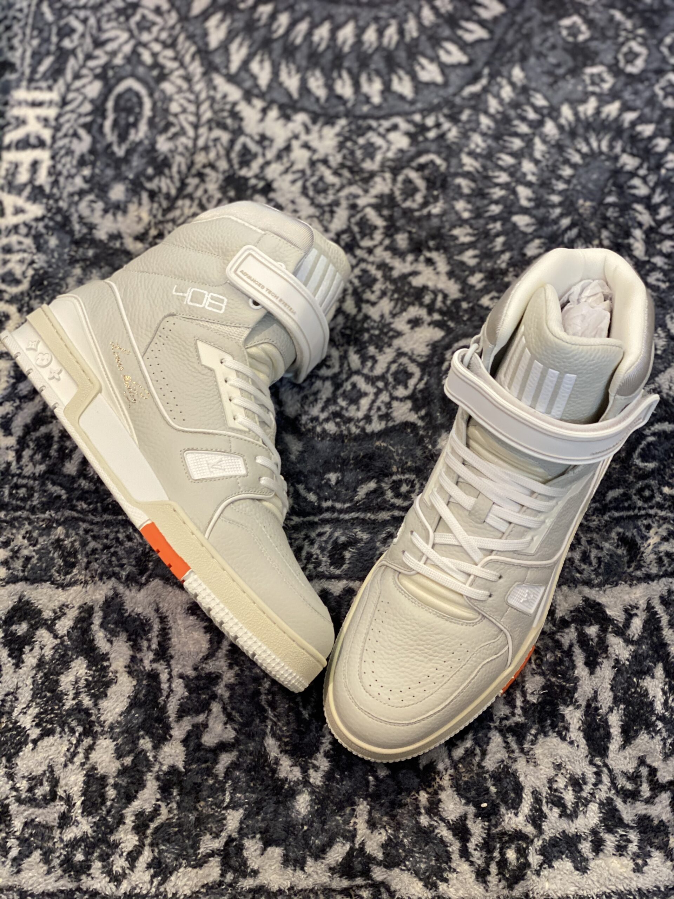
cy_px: 450
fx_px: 1350
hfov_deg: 28.0
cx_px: 337
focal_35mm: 52
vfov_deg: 36.8
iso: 125
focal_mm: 6
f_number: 2
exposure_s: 1/33
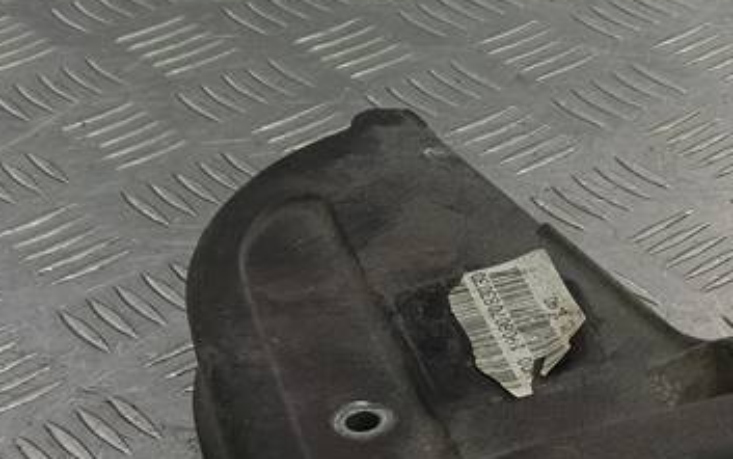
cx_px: 816
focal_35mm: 83
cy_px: 503
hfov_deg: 23.3
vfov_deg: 15.3
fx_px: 1659
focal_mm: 4.11
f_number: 1.6
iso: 140
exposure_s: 1/100
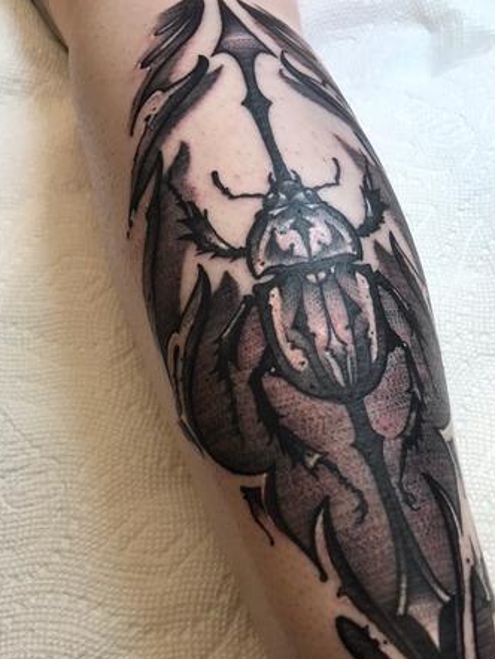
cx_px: 277
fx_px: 724
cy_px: 435
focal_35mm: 38
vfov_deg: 48.2
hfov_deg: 37.7
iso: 25
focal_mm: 3.99
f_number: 1.8
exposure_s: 1/60
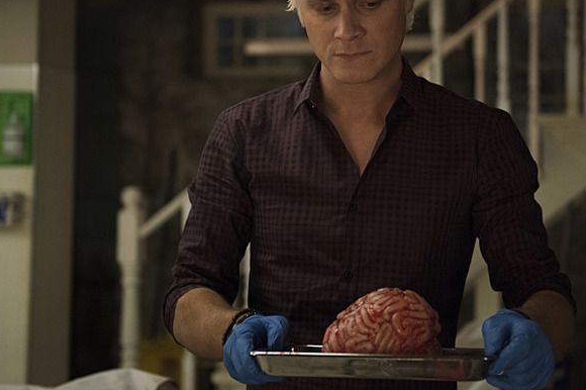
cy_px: 153
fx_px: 1204
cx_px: 357
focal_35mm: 74
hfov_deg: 27.3
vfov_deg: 18.4
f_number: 2.8
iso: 3200
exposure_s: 1/160
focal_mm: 55
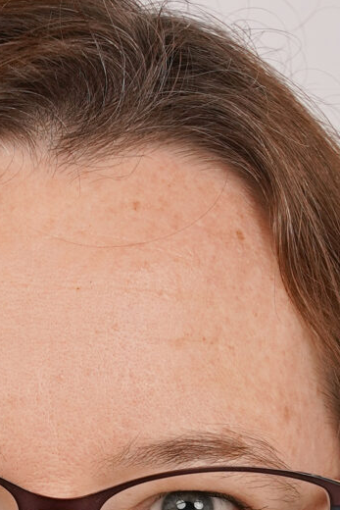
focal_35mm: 492
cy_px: 925
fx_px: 6965
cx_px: -62
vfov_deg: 4.2
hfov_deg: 2.8
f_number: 8
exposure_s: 1/250
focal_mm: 100
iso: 320
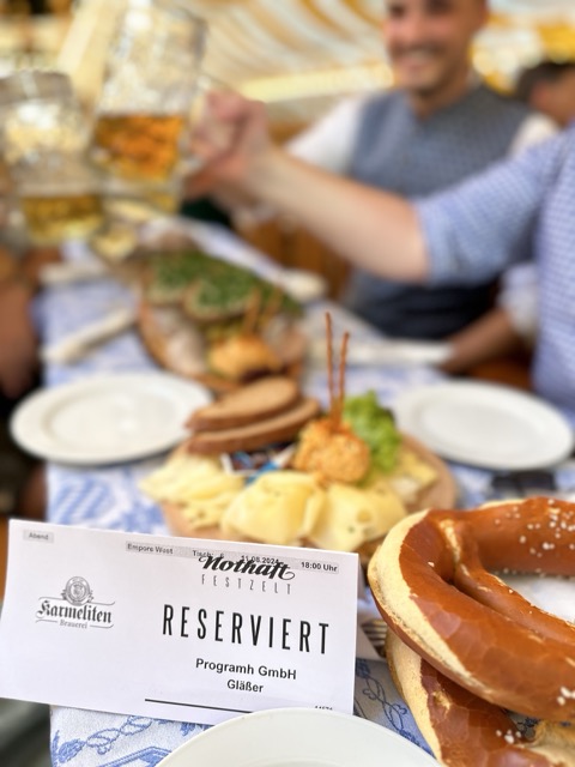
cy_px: 384
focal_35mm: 24
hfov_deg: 56.8
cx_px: 288
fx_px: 532
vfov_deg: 71.6
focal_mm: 6.86
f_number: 1.78
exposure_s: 1/100
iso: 100
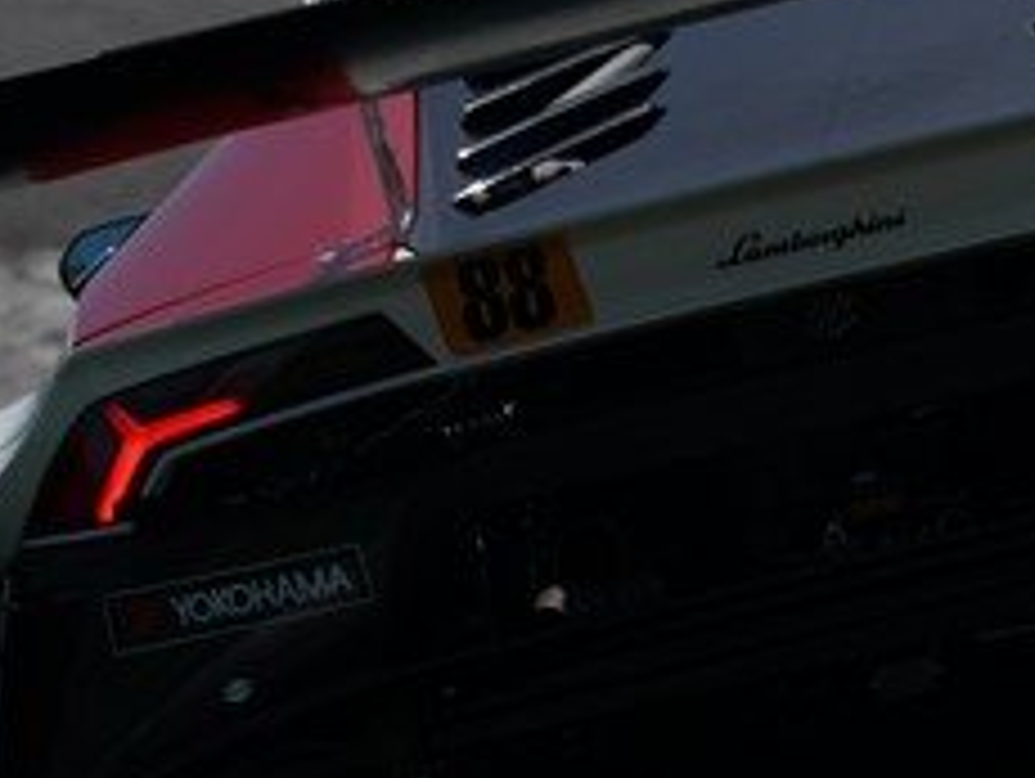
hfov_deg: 1.1
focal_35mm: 1804
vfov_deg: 0.8
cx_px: 1462
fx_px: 53995
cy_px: 40
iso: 200
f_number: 11
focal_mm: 600
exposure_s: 1/800
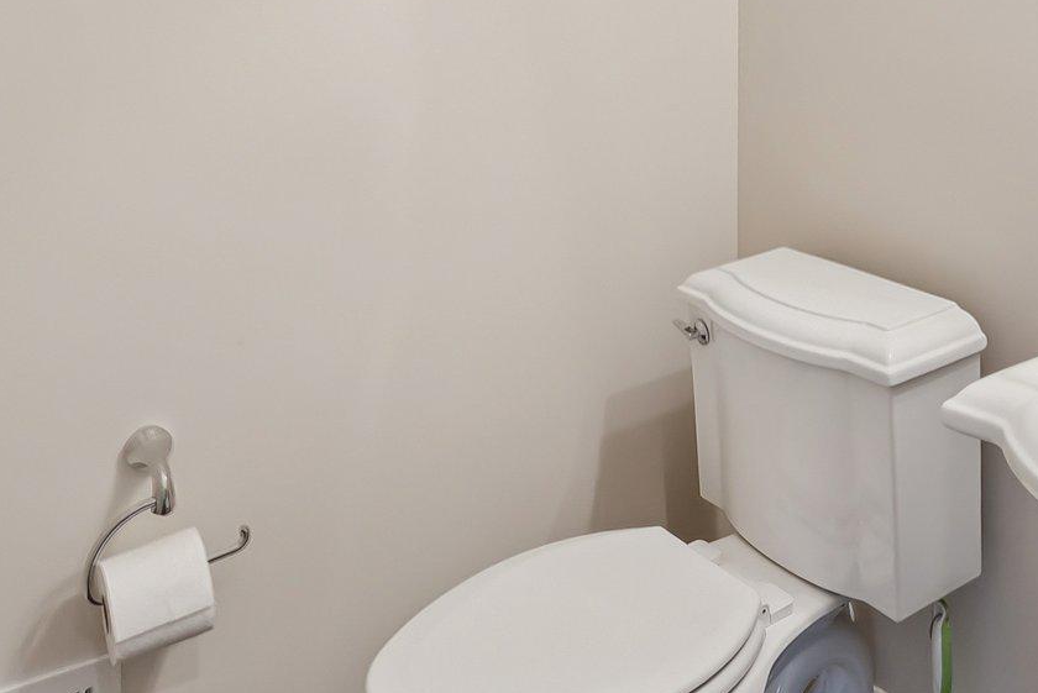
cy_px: -101
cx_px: 769
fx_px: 1125
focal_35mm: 39
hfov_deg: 47.8
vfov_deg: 30.1
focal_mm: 16
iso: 5000
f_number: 6.3
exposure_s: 1/200
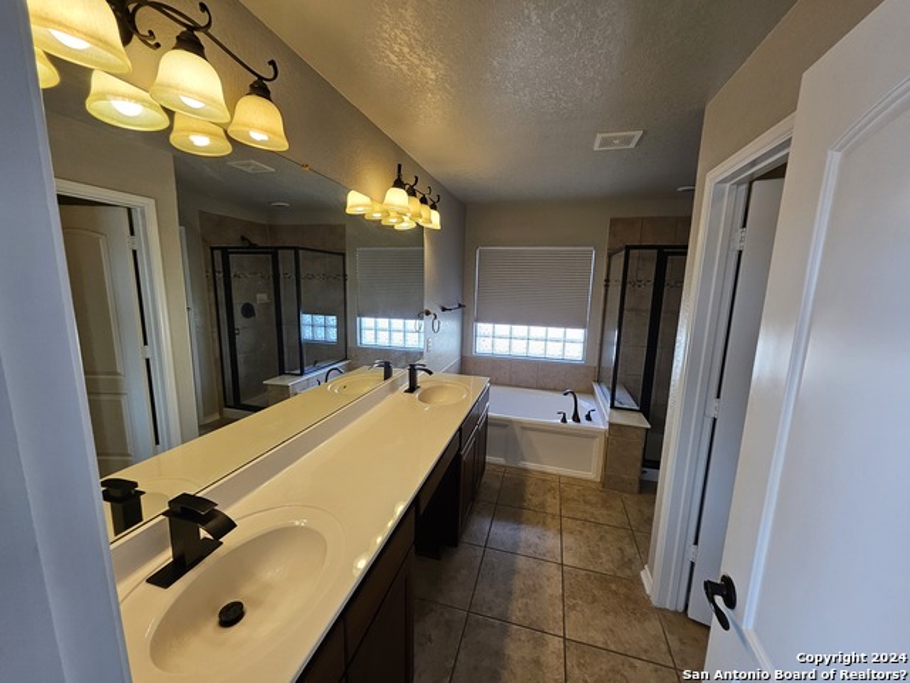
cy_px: 342
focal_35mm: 13
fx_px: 342
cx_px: 455
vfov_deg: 89.9
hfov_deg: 106.2
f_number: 2.2
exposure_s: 1/60
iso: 64
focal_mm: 1.74
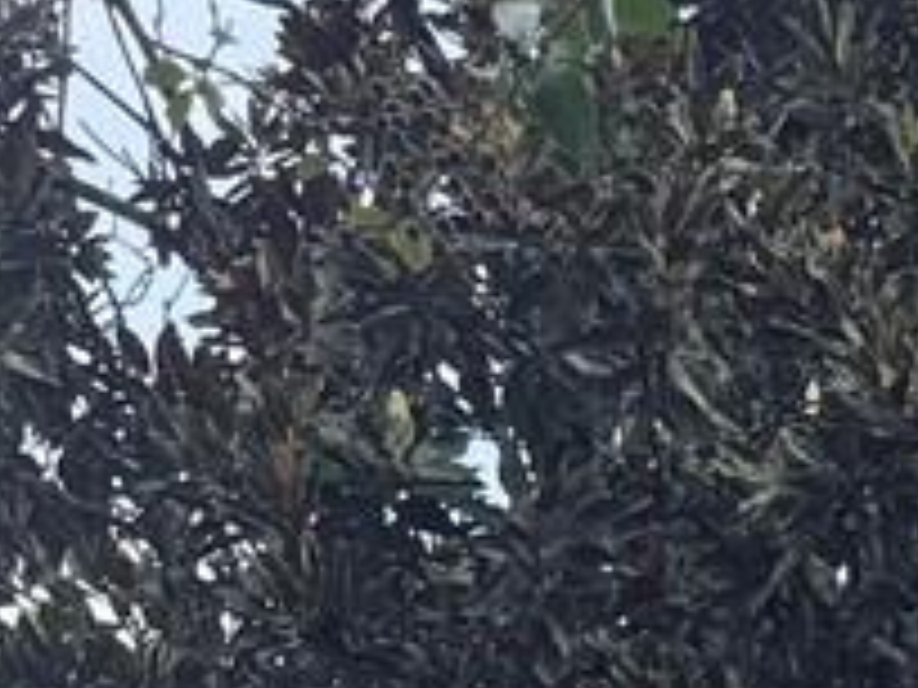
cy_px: 2226
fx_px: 4986
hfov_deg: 9.4
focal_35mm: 188
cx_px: 2196
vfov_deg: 6.9
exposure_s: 1/1585
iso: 80
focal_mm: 6.76
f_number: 1.78
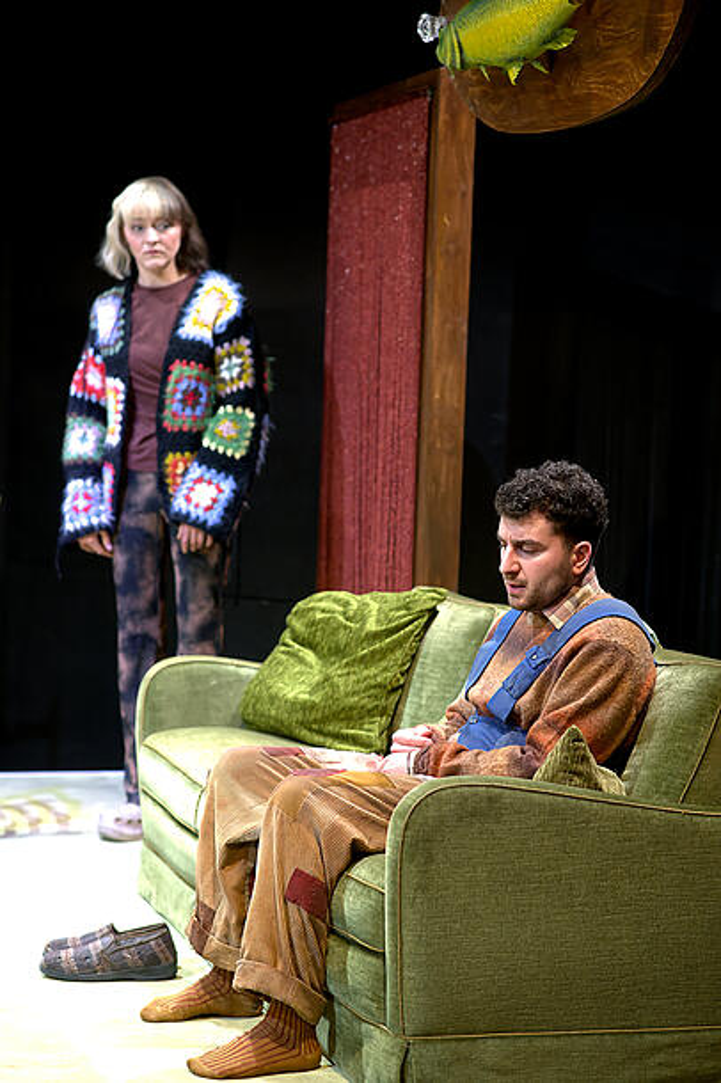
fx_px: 2556
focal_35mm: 85
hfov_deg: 16.1
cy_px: 542
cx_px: 360
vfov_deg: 23.9
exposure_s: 1/160
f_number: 3.5
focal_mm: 85
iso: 3600
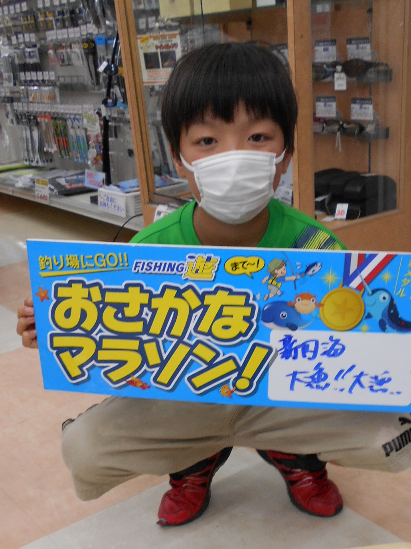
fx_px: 681
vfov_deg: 41.8
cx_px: 223
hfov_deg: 33.6
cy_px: 443
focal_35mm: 43
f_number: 3.2
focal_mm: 4.6
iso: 110
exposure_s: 1/30
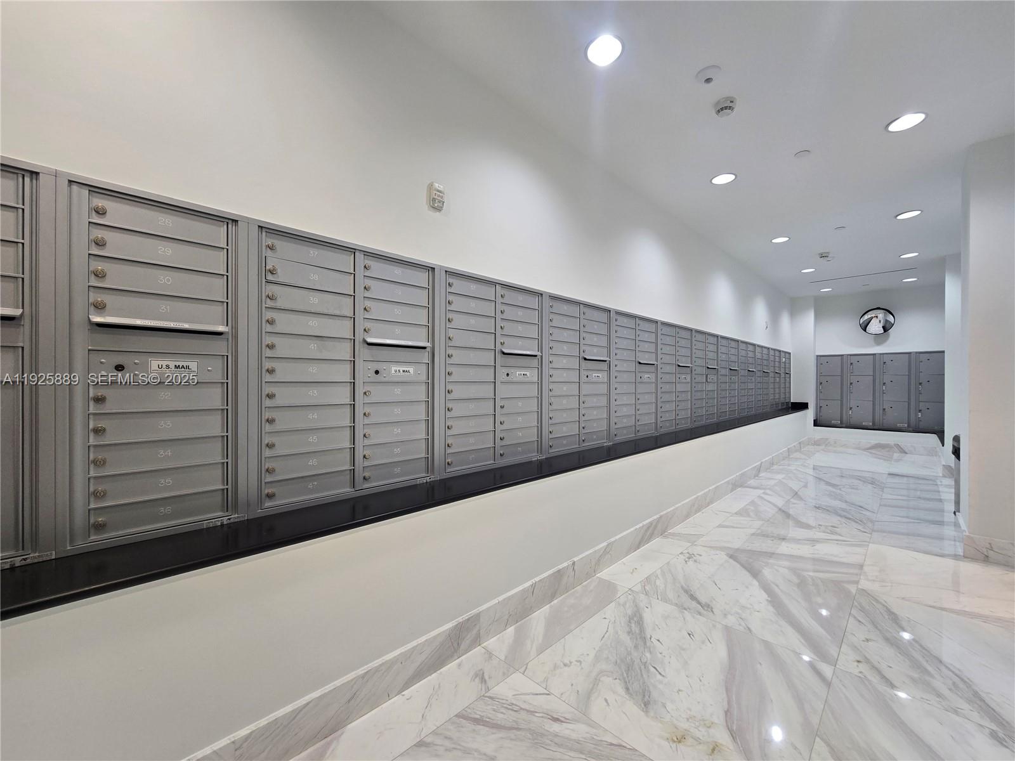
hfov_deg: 106.2
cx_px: 508
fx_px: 381
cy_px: 380
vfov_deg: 89.9
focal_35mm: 13
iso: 125
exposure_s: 1/60
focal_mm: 2.2
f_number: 2.2
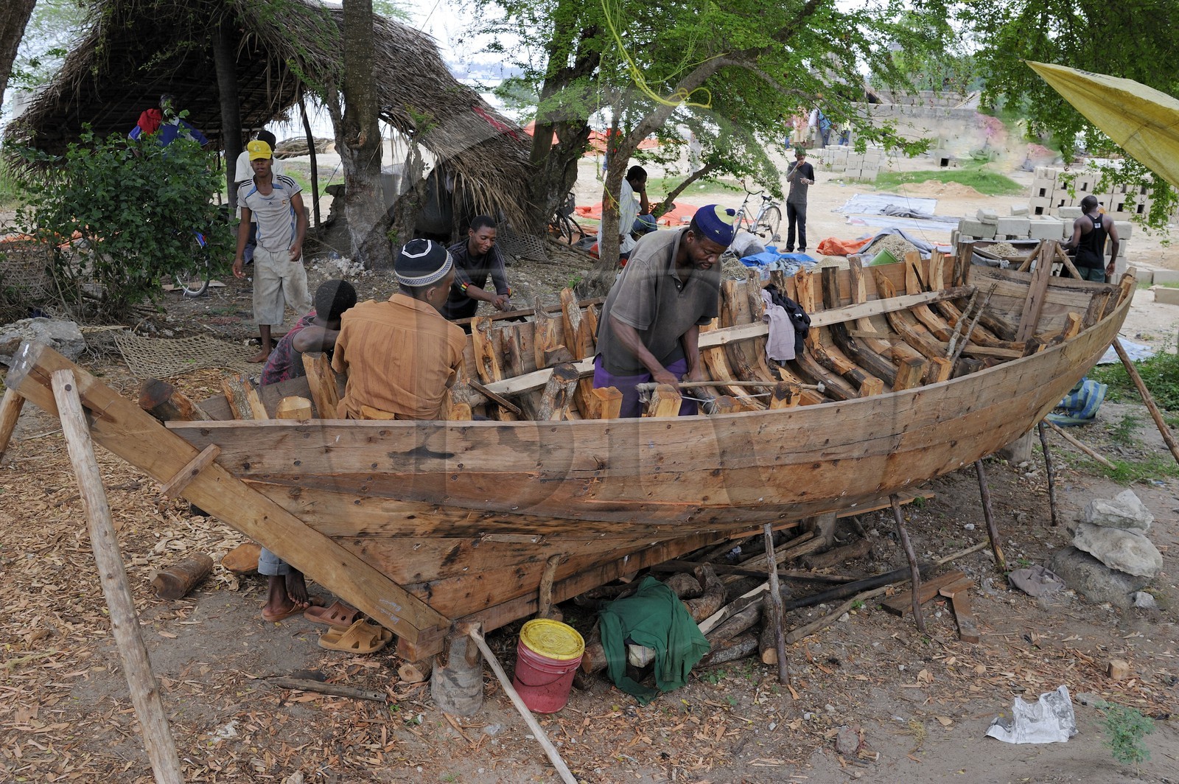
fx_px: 1243
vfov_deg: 35.0
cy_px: 392
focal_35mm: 38
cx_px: 590
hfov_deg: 50.7
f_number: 8
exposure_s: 1/160
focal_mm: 38
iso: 400
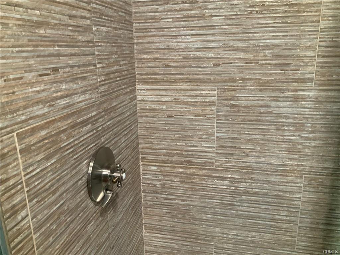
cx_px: 170
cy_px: 128
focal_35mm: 29
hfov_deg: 61.7
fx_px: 285
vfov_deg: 48.2
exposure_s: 1/60
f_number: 1.8
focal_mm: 3
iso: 250
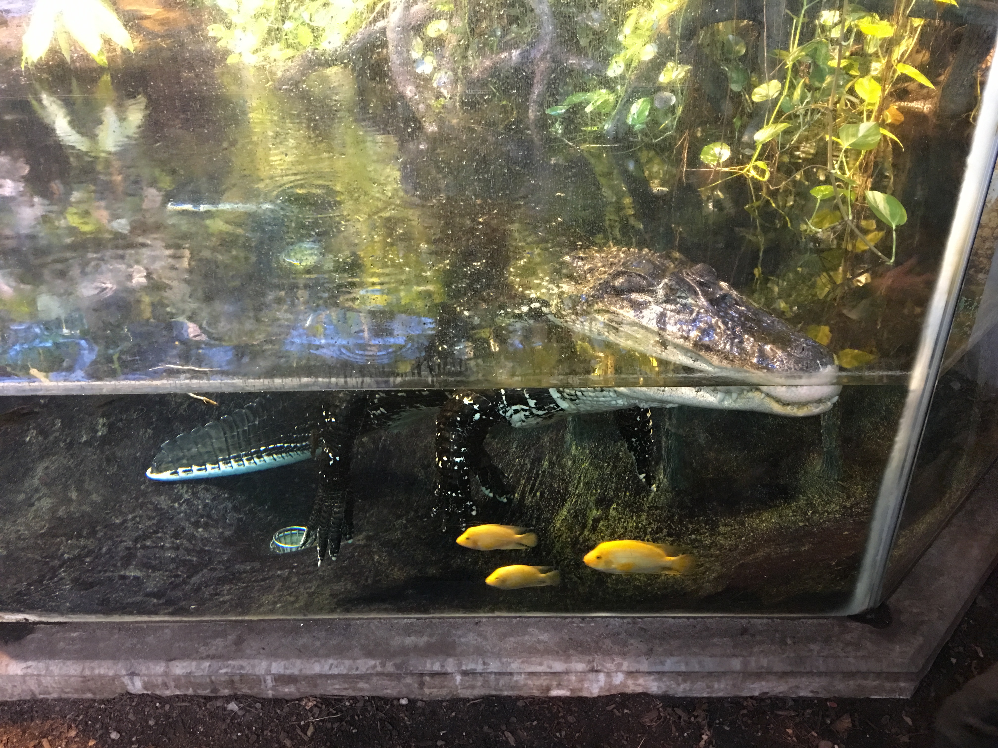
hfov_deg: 61.7
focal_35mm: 29
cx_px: 499
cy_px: 374
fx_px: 836
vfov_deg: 48.2
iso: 125
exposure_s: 1/8
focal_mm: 4.15
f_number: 2.2
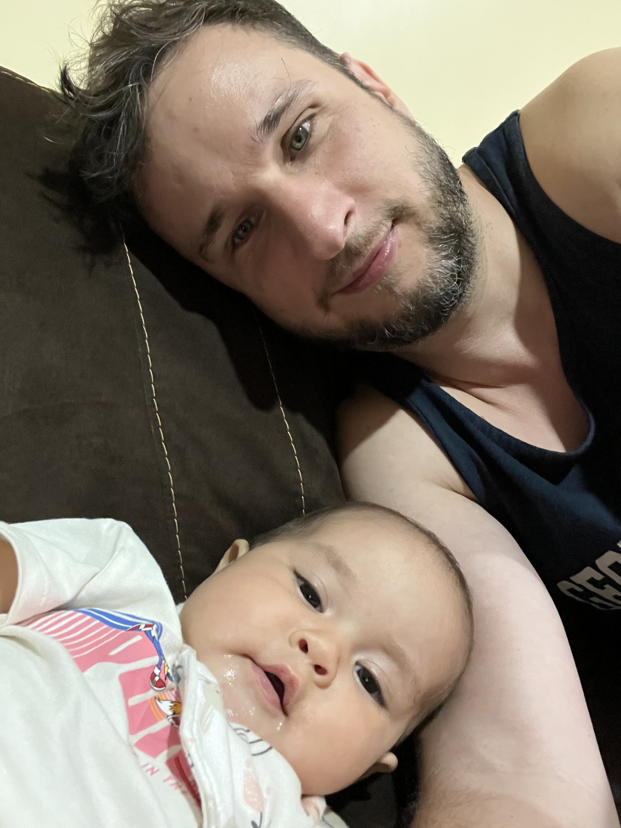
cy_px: 414
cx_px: 310
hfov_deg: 46.8
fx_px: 718
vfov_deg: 60.0
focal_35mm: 30
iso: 640
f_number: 2.2
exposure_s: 1/30
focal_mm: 2.71
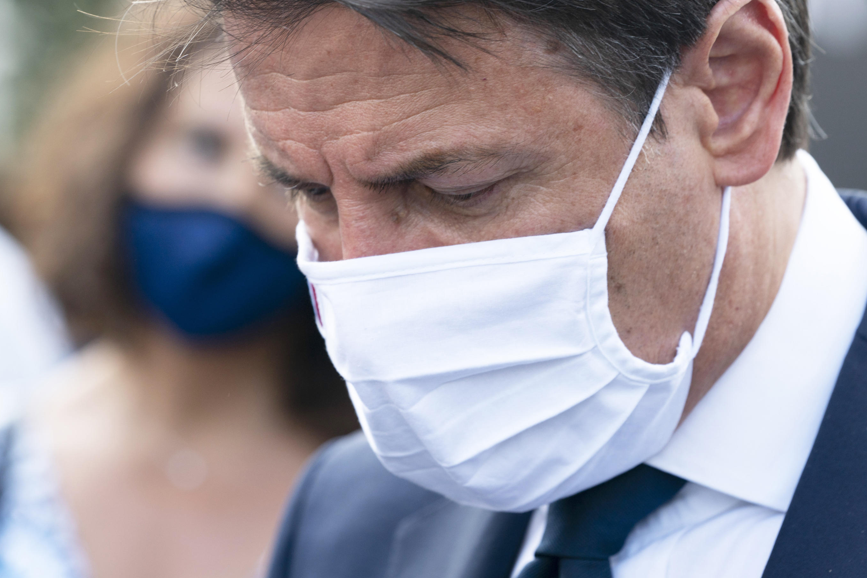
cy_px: 270
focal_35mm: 185
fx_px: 4456
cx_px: 436
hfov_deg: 11.1
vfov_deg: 7.4
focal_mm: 164
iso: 400
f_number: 7.1
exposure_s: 1/250
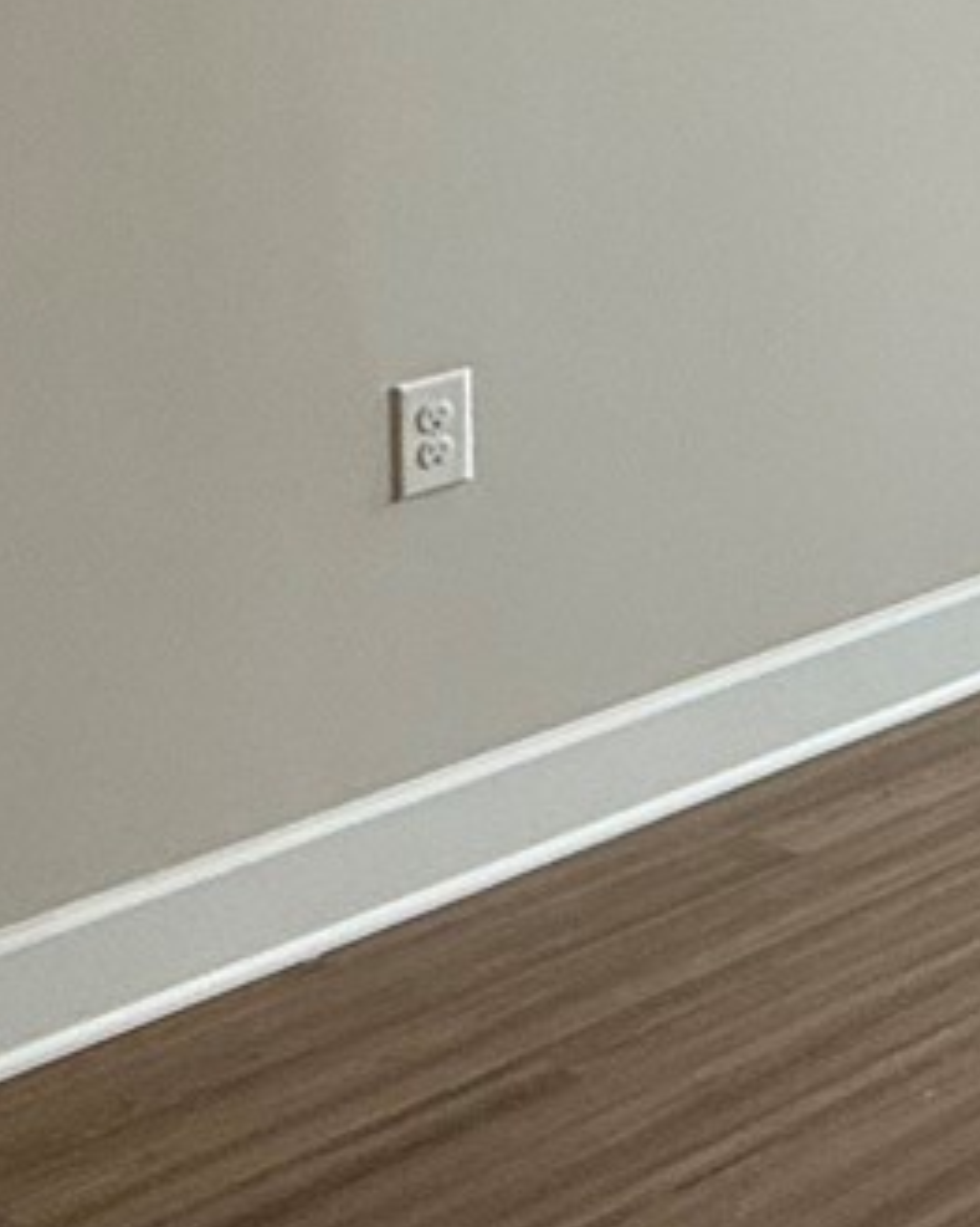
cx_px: 2191
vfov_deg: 20.6
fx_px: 3083
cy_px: -358
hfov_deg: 14.0
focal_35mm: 85
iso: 100
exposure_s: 1/120
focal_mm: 2.22
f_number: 2.2
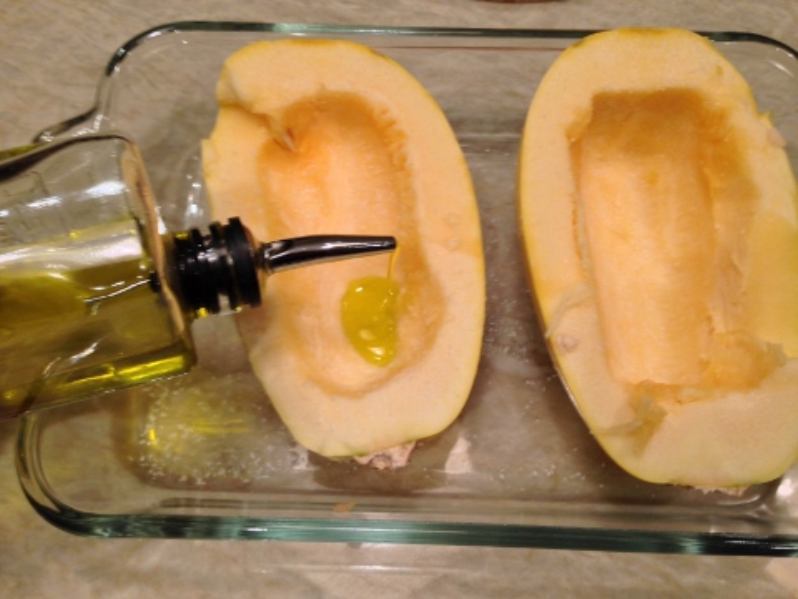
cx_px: 399
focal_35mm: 33
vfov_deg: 42.9
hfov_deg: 55.4
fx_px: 761
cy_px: 300
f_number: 2.4
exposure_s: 1/20
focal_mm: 4.12
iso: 50
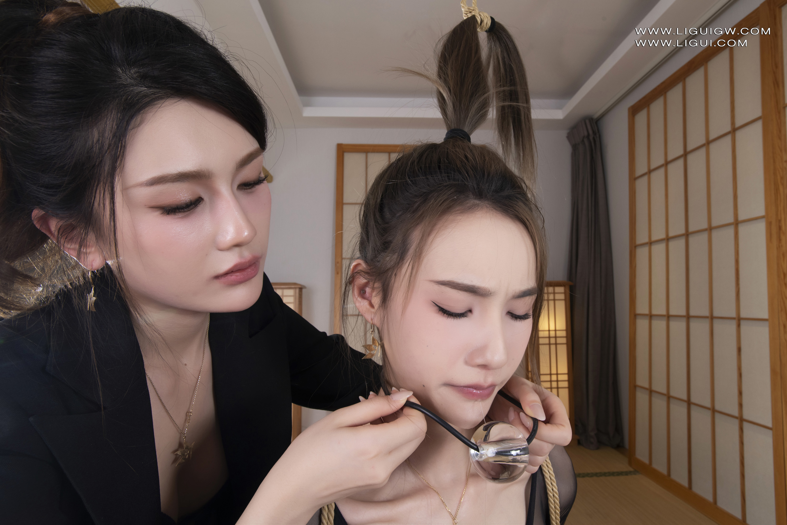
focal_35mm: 22
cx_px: 394
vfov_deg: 57.2
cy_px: 262
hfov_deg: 78.6
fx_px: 481
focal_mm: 22
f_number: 13
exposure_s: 1/125
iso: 400
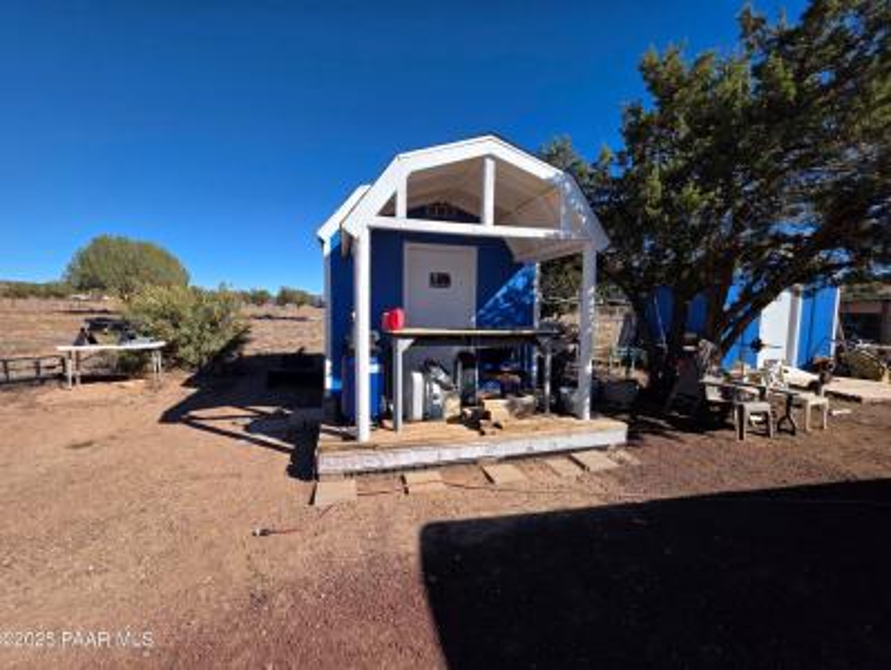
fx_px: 335
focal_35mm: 13
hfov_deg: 106.1
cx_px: 446
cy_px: 335
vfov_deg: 90.0
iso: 40
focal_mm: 2.2
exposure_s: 1/2111
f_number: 1.9
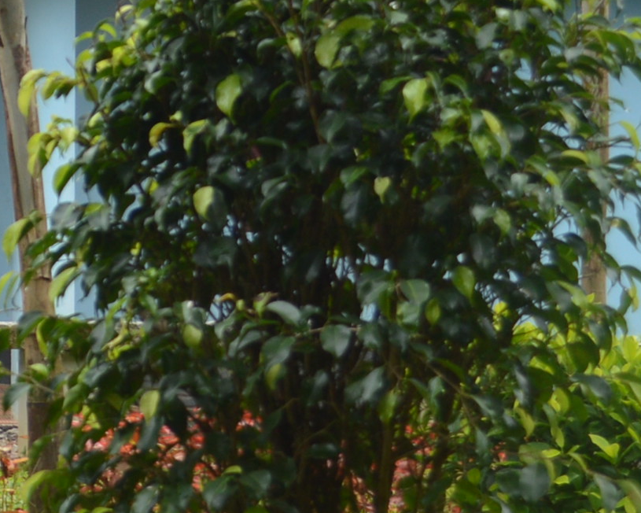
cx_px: -672
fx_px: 3692
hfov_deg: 9.3
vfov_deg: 7.9
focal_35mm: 195
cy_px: 7
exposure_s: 1/125
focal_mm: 25
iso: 140
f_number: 5.6
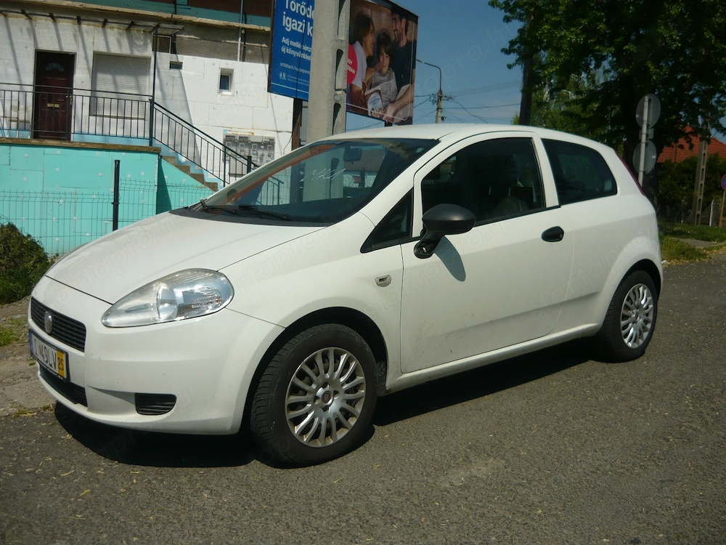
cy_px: 272
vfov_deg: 42.9
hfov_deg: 55.4
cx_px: 363
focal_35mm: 33
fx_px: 692
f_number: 8
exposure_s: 1/640
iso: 100
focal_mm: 5.5
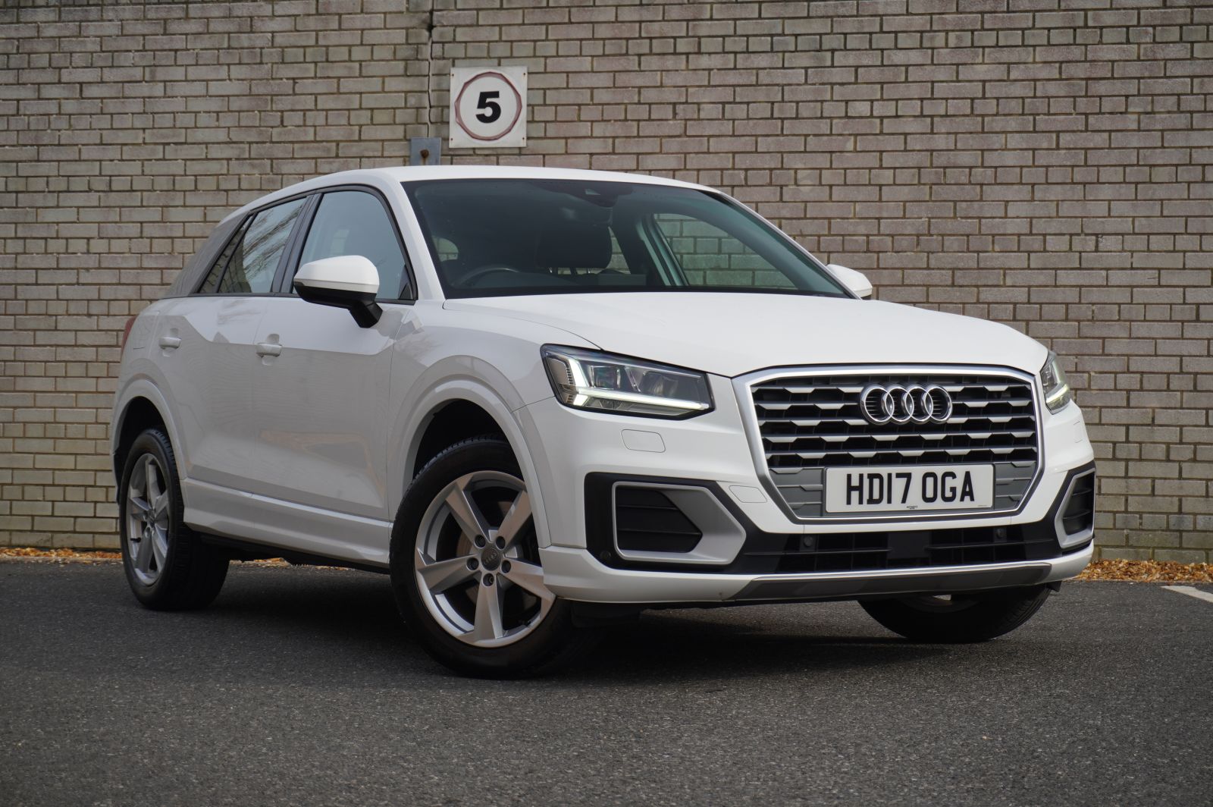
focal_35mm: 75
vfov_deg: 18.2
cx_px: 606
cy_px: 404
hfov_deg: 27.0
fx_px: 2525
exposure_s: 1/200
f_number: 6.3
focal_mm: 50
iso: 100
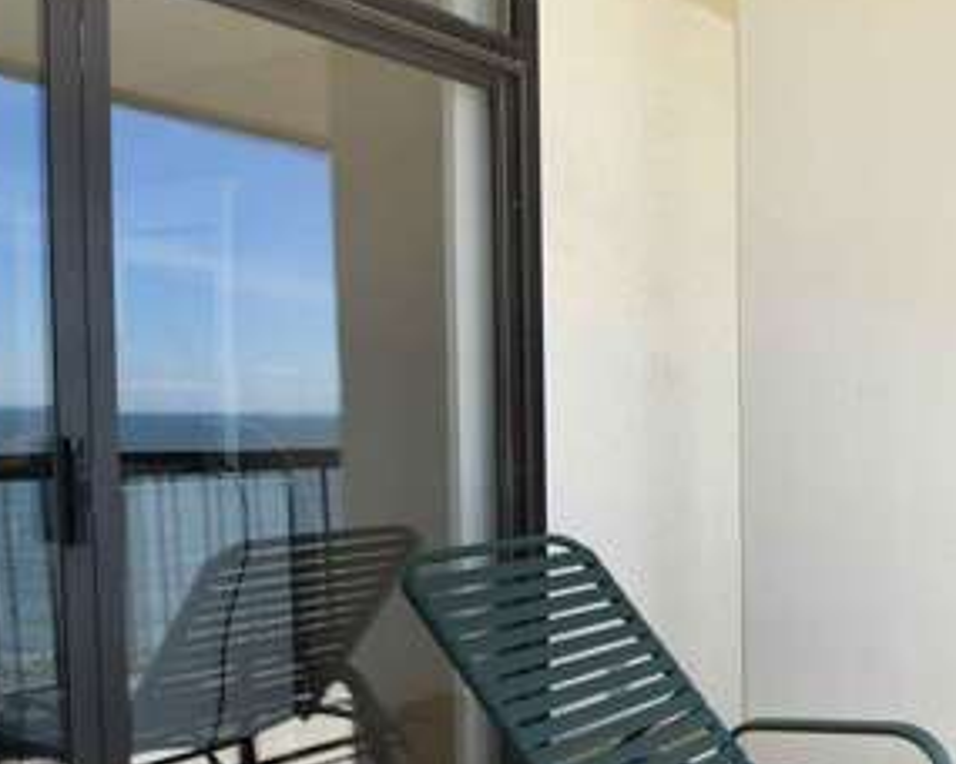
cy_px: 459
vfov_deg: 39.0
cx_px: 1077
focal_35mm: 38
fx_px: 1075
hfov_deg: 38.6
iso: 160
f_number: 3.5
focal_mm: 15
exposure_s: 1/800
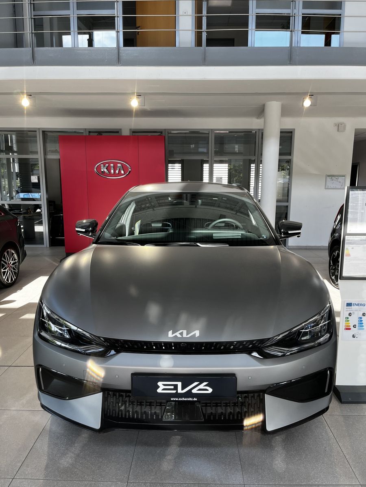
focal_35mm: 26
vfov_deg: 67.3
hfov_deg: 53.1
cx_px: 183
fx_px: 367
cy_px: 244
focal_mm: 5.1
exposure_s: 1/224
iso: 40
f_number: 1.6
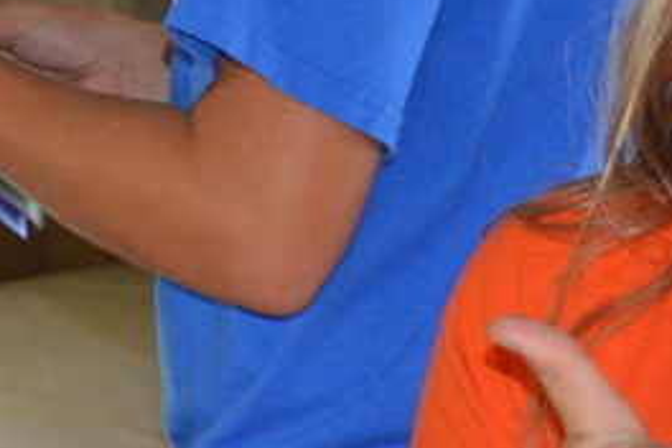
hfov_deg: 7.8
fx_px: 4890
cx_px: -80
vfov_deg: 5.2
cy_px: 145
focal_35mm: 262
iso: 900
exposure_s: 1/60
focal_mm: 32
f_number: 4.8
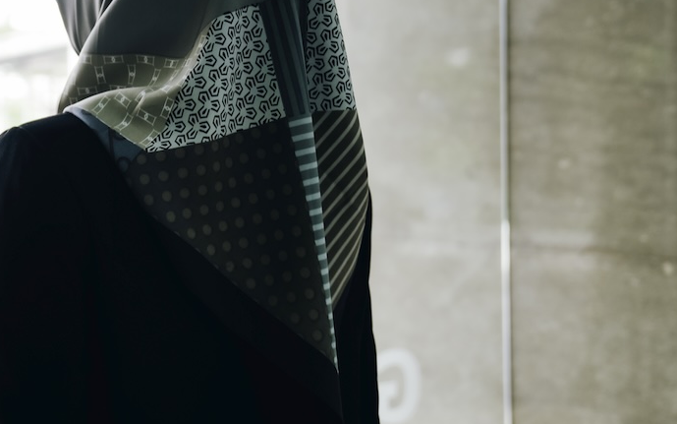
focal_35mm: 71
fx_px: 1310
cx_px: 106
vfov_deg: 18.3
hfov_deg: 28.2
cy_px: 160
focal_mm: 40
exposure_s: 1/40
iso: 125
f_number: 2.8
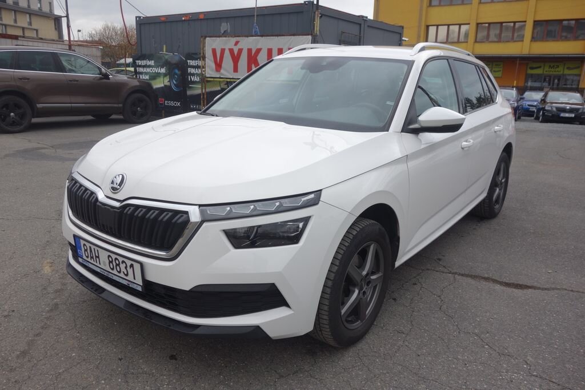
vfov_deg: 46.4
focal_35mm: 28
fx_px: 455
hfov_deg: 65.5
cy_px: 195
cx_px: 292
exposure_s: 1/100
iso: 125
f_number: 5
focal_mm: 10.4
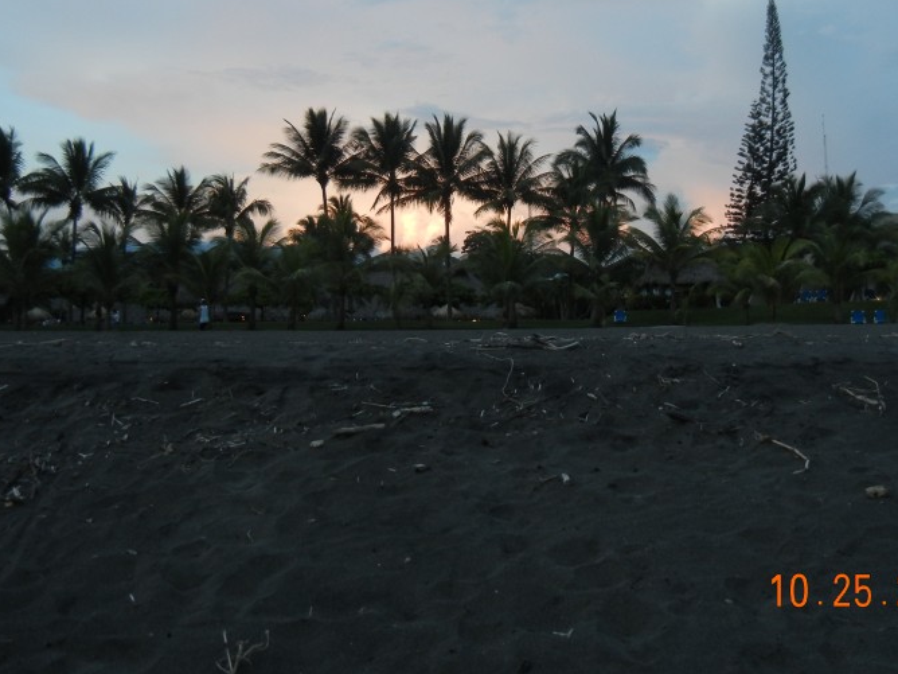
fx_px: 1193
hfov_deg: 41.2
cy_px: 182
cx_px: 503
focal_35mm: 46
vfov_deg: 31.1
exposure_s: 1/51.2
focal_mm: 5.4
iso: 165
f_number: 3.5
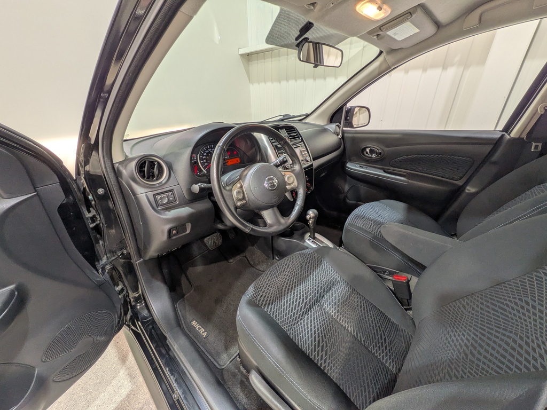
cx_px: 274
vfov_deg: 85.7
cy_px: 205
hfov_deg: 102.1
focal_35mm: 14
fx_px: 221
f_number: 2.2
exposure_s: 1/33.3
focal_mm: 1.83
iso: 55
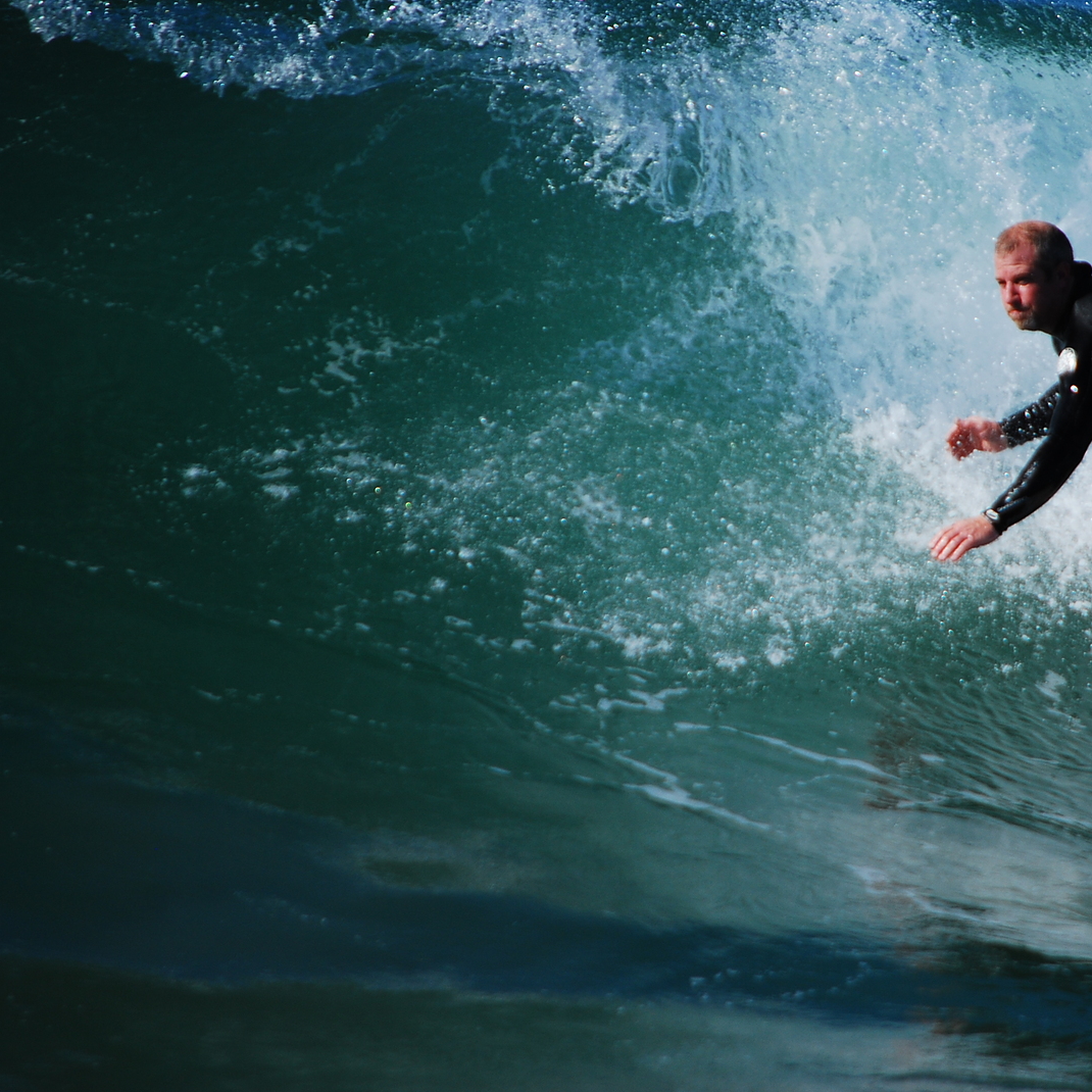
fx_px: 13634
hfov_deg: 4.6
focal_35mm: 382
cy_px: 547
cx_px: 790
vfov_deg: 4.6
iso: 200
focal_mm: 200
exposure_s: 1/1250
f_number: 5.6
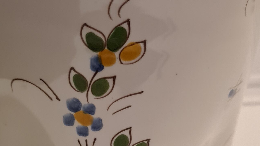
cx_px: 127
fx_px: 614
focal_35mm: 89
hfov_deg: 23.9
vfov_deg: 13.5
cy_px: 133
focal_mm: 5.4
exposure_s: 1/50
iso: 320
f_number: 1.8
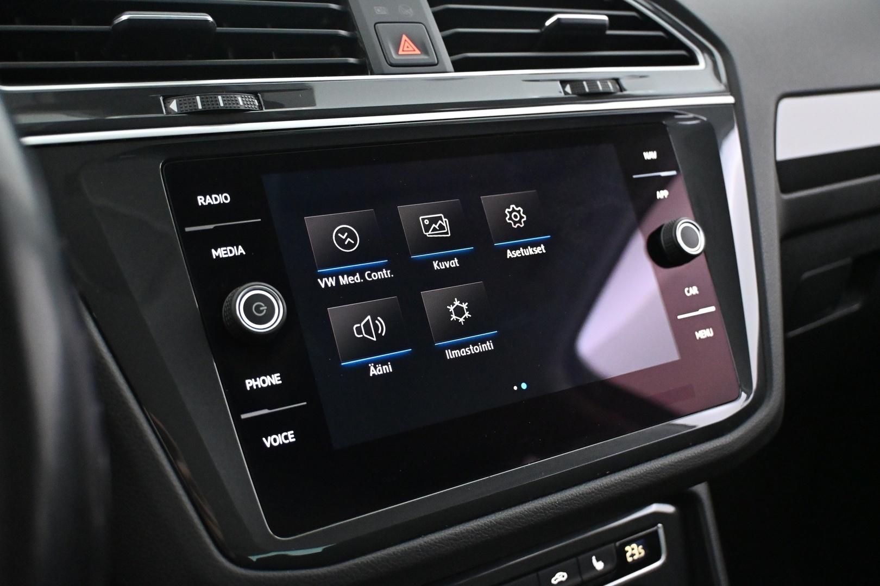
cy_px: 293
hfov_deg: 53.1
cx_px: 440
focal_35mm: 36
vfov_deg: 36.9
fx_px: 880
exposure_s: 1/40
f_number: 4.2
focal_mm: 24
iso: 5600
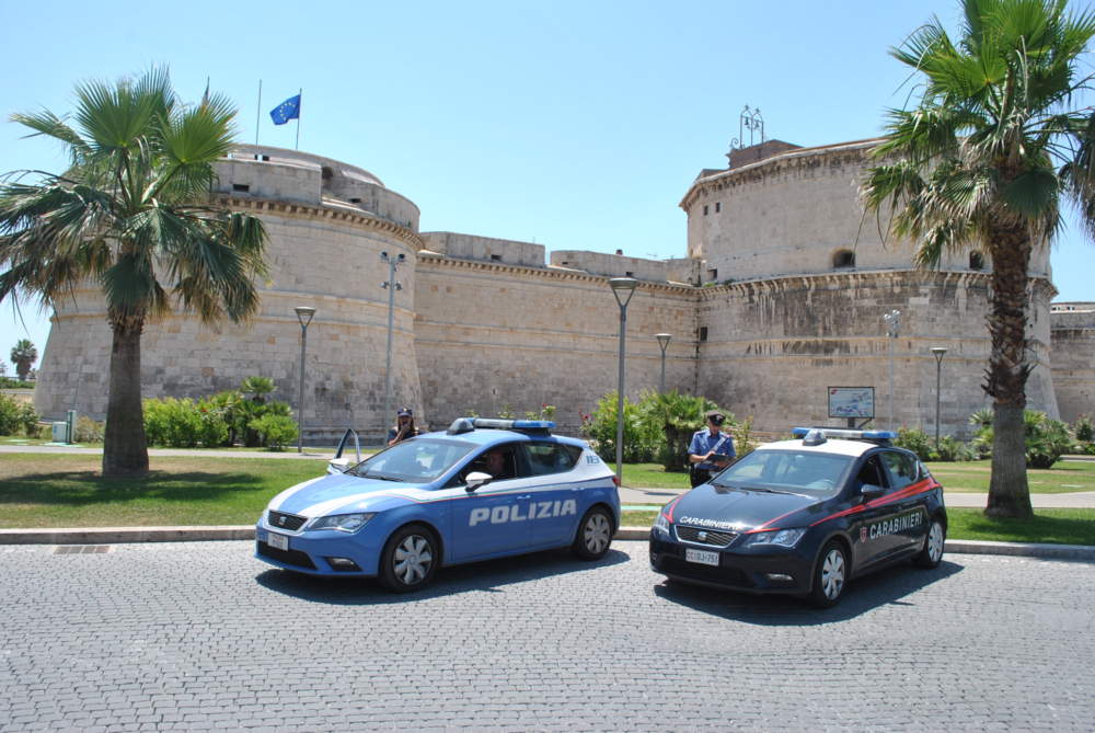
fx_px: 822
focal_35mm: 27
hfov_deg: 67.3
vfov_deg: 48.0
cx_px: 548
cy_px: 366
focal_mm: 18
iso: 100
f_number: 8
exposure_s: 1/250
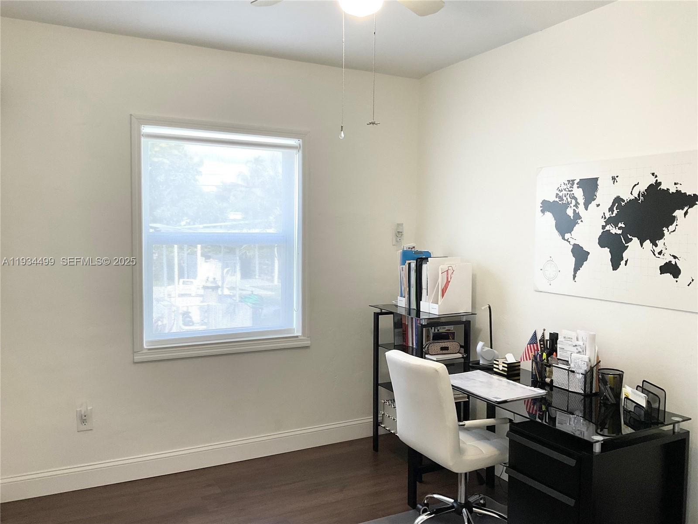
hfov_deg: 61.7
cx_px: 349
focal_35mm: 29
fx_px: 585
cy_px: 262
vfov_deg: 48.2
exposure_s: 1/60
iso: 50
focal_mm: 3
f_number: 1.8
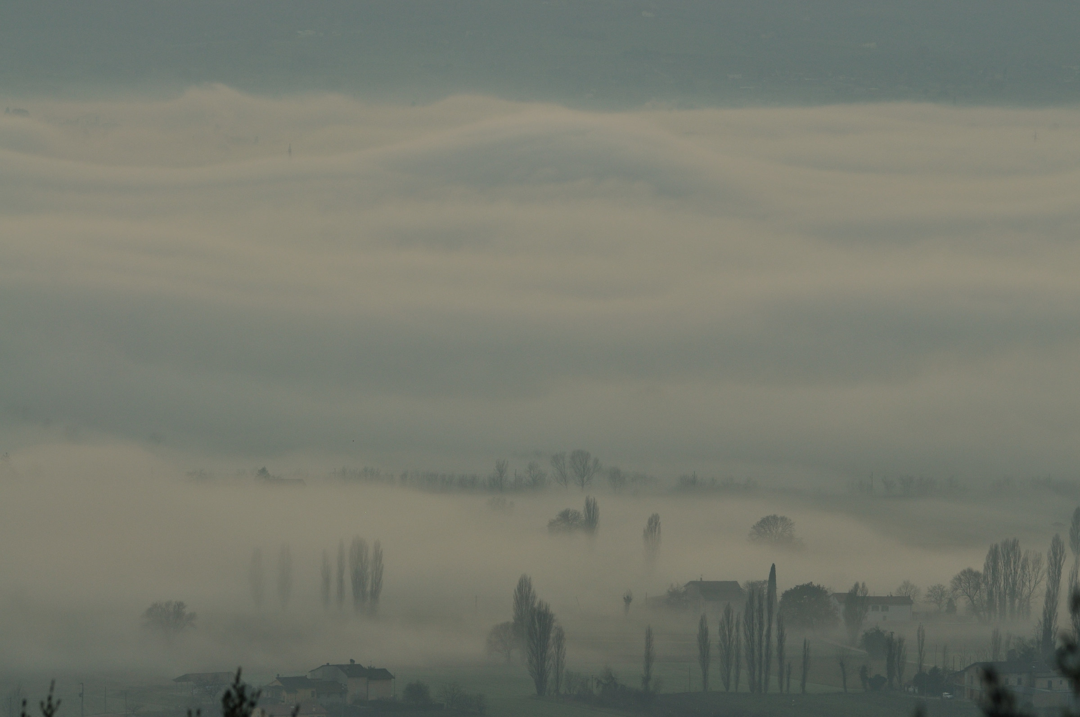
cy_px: 358
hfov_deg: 7.9
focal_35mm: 262
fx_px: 7865
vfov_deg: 5.2
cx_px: 540
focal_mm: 175
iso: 200
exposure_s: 1/100
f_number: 7.1
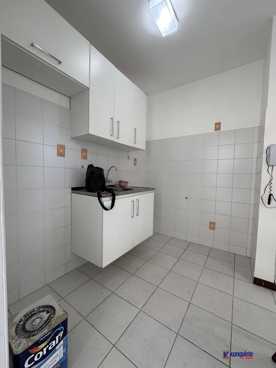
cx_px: 138
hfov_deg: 85.7
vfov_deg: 102.1
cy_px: 184
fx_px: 149
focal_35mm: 14
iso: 80
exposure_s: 1/120
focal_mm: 2.22
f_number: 2.2
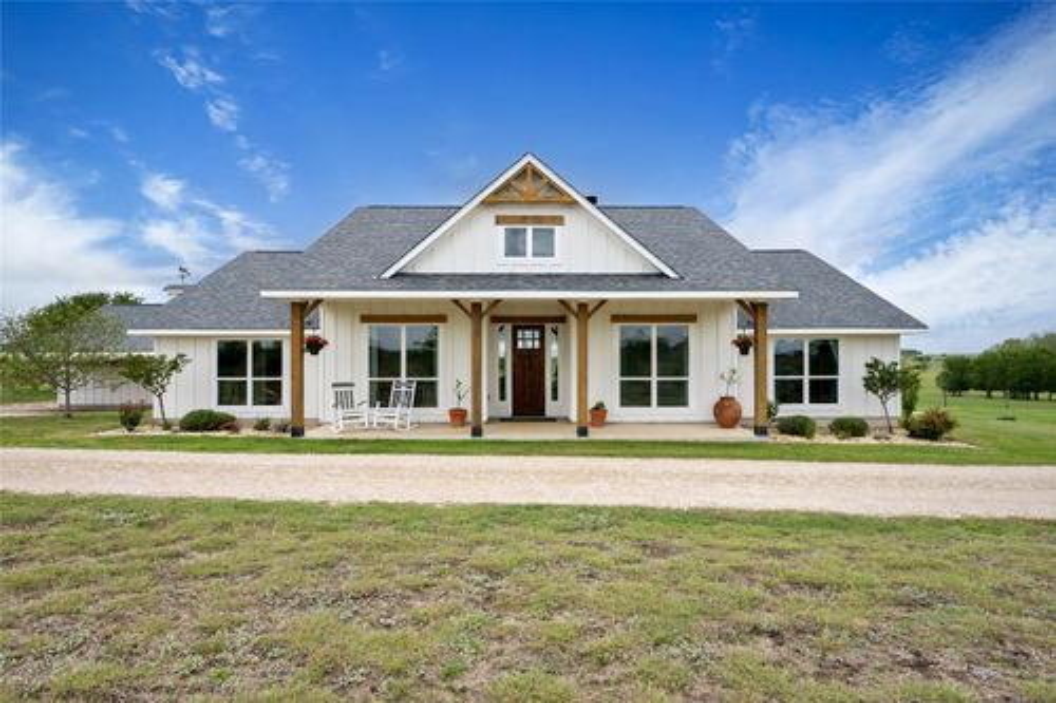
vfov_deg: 63.2
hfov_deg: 85.4
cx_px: 528
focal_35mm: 20
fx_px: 572
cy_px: 352
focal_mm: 19.5
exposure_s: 1/5000
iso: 800
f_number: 8
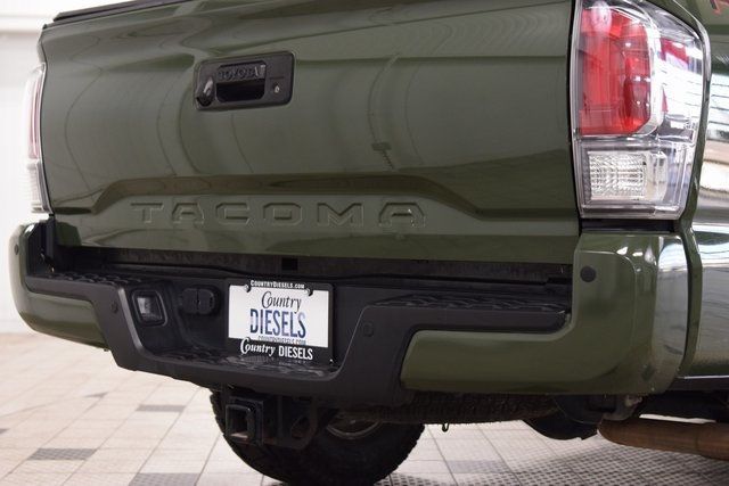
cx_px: 364
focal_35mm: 60
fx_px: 1215
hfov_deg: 33.4
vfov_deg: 22.6
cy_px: 243
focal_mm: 40
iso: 1600
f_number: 4
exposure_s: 1/60
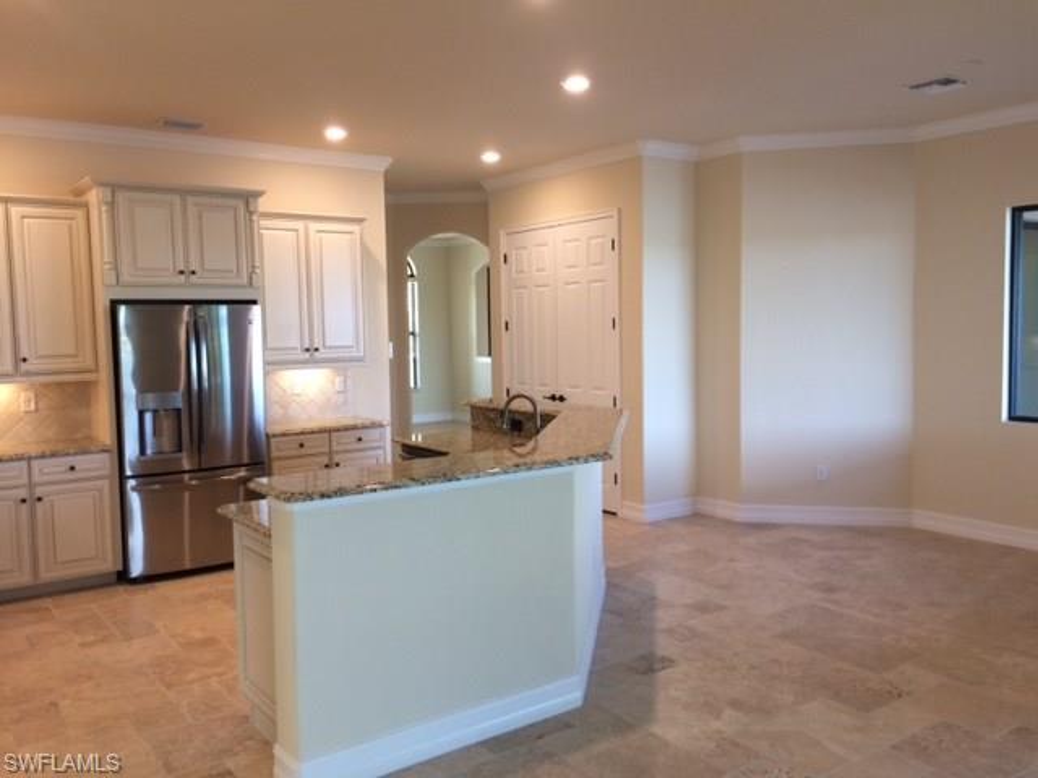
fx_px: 870
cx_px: 519
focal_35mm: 29
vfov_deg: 48.2
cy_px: 389
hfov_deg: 61.7
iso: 64
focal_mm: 4.15
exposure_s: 1/30
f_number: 2.2
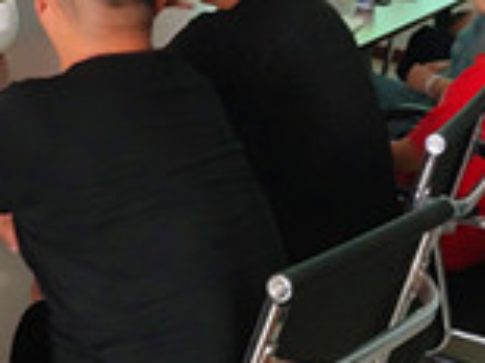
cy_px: -39
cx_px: -78
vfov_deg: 14.8
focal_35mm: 97
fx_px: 1358
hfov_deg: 19.2
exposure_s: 1/50
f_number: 4
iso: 263
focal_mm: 4.35
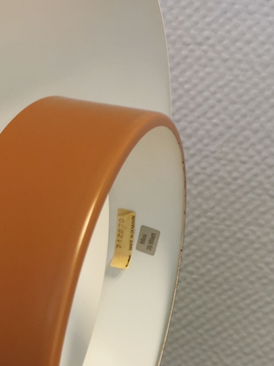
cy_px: 321
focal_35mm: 62
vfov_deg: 30.0
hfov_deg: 23.6
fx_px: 655
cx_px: 134
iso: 125
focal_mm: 5.56
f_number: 1.6
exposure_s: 1/50
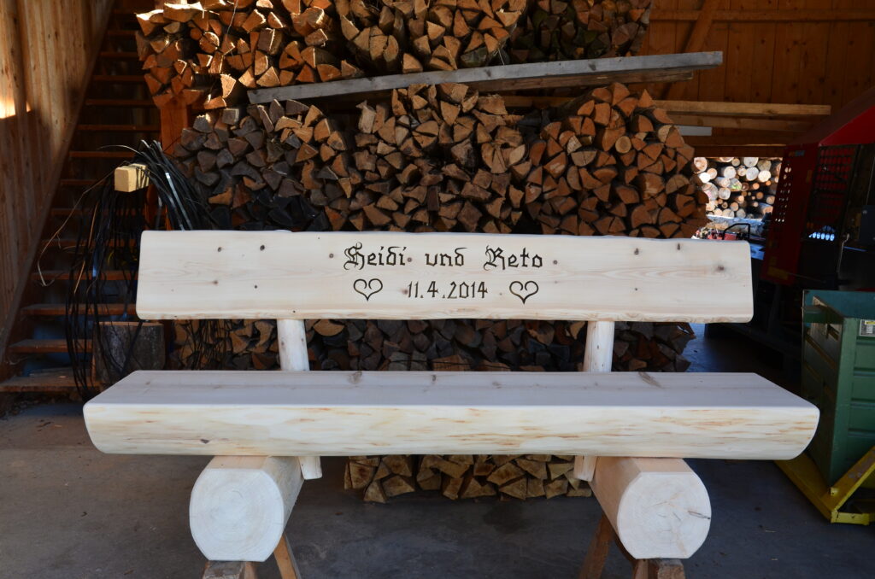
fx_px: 728
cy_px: 290
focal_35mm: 30
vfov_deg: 43.4
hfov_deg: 62.0
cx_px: 438
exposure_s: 1/60
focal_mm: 20
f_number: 8
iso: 400
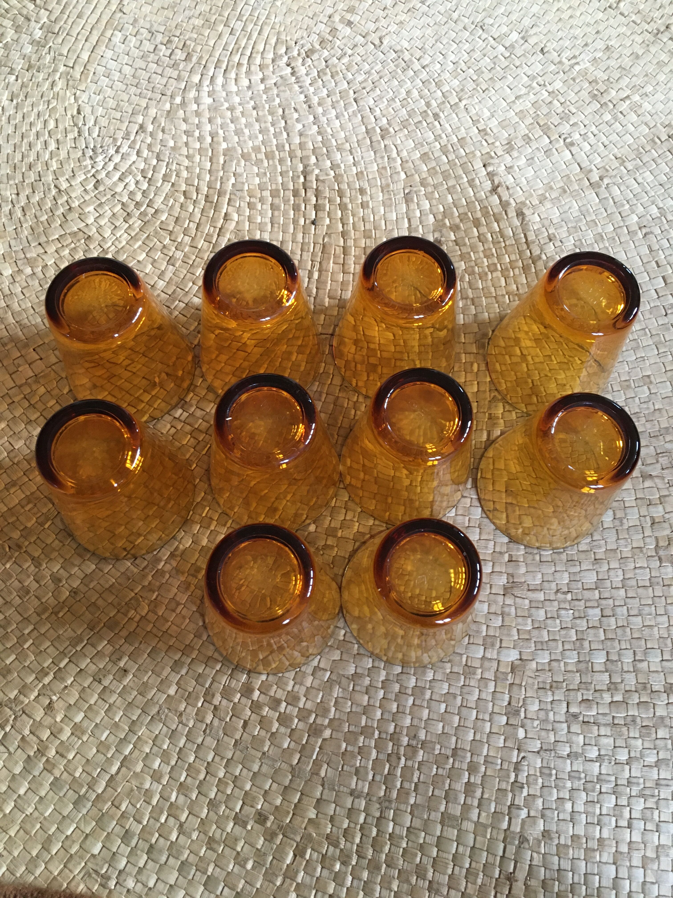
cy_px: 449
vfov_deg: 61.7
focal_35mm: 29
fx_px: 752
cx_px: 336
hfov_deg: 48.2
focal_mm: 4.15
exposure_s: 1/33
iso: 200
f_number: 2.2
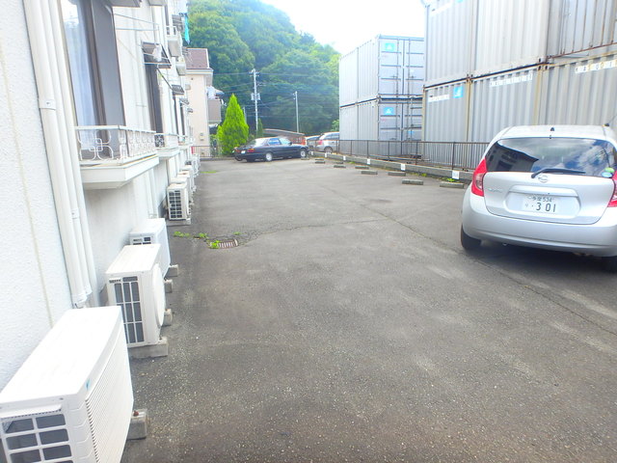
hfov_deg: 79.0
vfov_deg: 63.4
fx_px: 374
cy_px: 232
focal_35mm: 21
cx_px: 308
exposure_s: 1/200
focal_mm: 3.7
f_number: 3.5
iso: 125
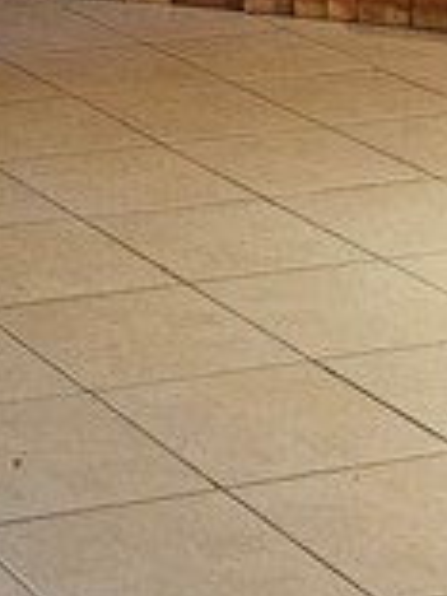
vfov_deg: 12.7
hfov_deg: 9.7
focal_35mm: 151
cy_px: -149
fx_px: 2600
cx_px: -126
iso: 640
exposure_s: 1/60
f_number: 1.8
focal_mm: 5.4
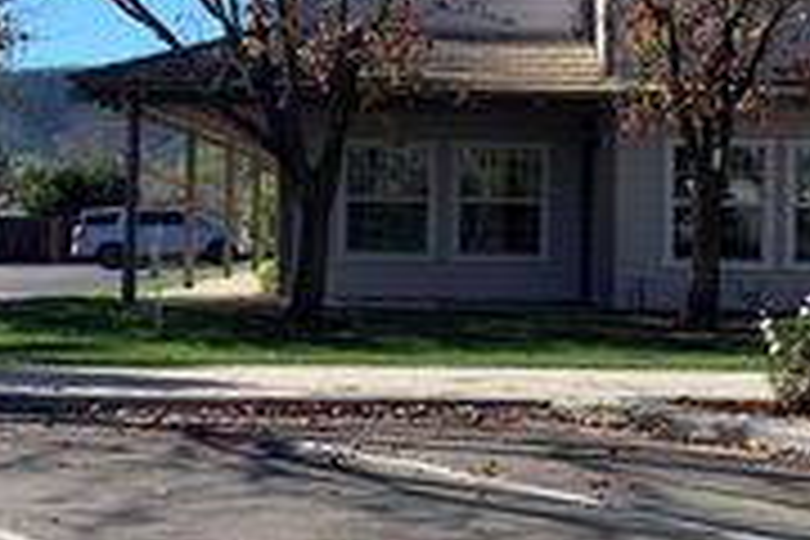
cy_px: 164
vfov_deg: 18.1
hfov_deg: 27.0
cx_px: 428
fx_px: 1687
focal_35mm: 75
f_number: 1.8
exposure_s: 1/1314
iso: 25
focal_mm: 4.25
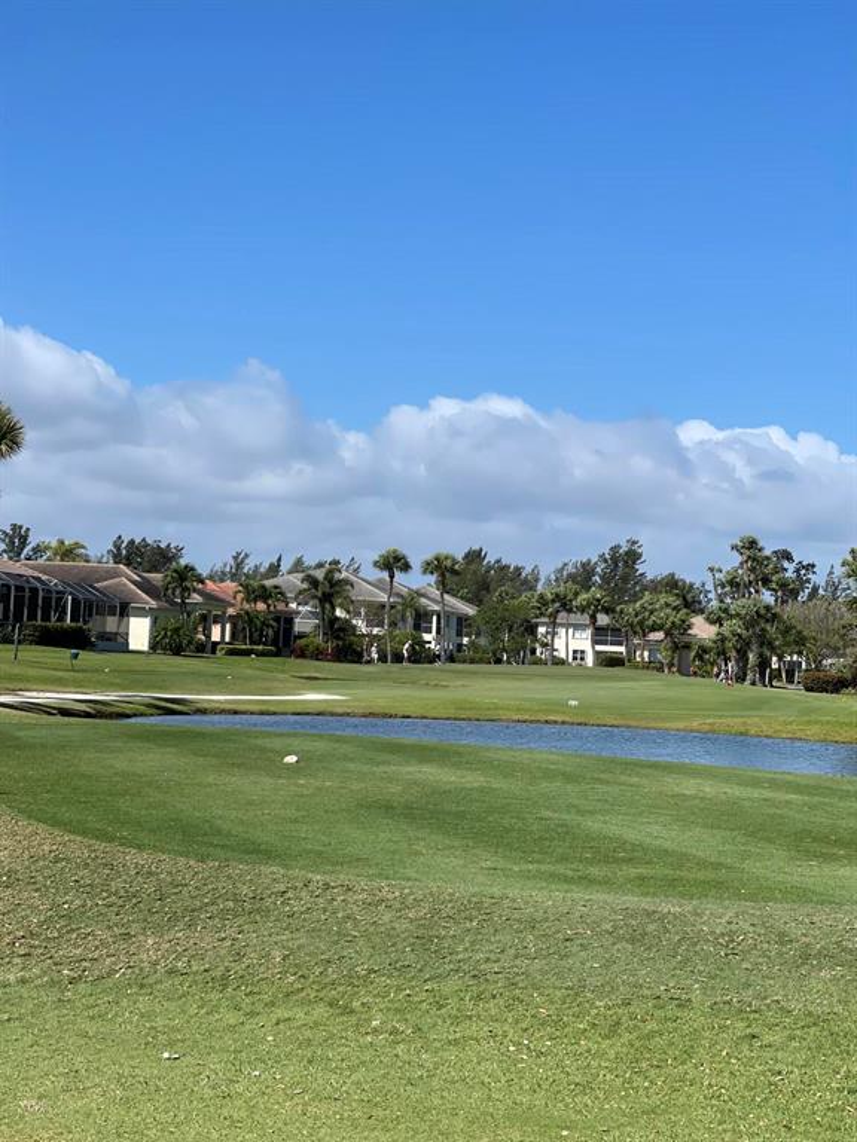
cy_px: 571
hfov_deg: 22.9
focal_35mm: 64
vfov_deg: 30.3
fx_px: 2113
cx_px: 428
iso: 32
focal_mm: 7.5
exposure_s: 1/2179
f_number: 2.2
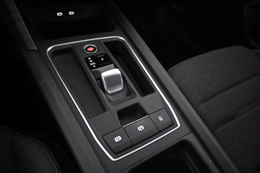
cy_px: 86
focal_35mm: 24
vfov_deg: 53.1
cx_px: 130
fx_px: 173
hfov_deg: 73.7
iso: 5600
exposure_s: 1/60
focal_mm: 16
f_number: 3.5
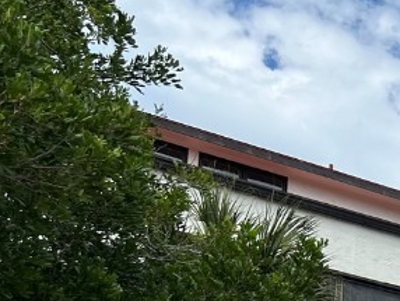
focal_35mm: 93
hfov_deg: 18.6
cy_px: 512
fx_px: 1076
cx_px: 599
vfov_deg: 14.3
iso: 50
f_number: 1.5
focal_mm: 5.7
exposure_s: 1/5319
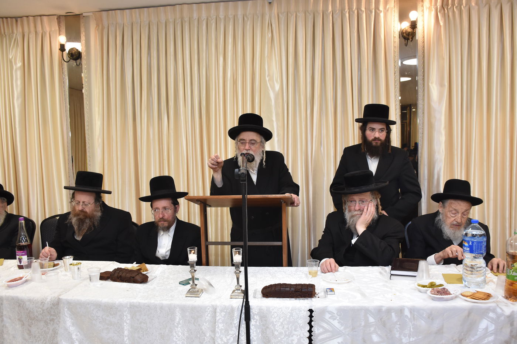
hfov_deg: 61.9
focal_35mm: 30
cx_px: 258
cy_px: 172
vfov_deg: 43.6
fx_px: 431
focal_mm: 20
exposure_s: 1/125
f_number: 5.6
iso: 1000
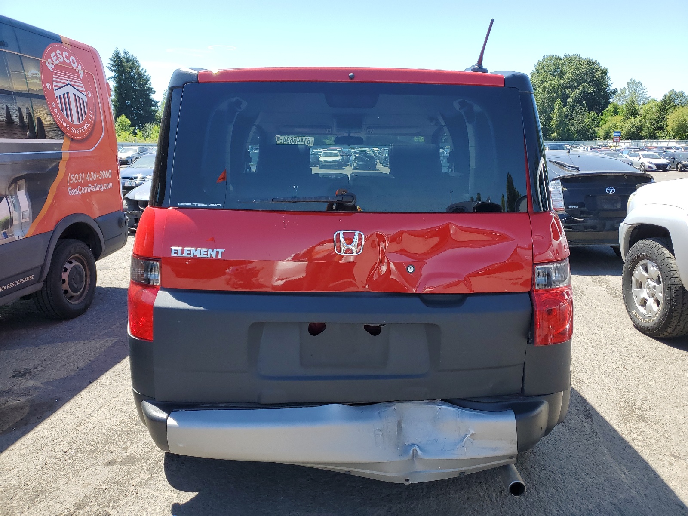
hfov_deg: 67.3
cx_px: 344
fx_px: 517
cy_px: 258
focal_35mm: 26
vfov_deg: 53.1
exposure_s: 1/1111
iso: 50
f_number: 1.5
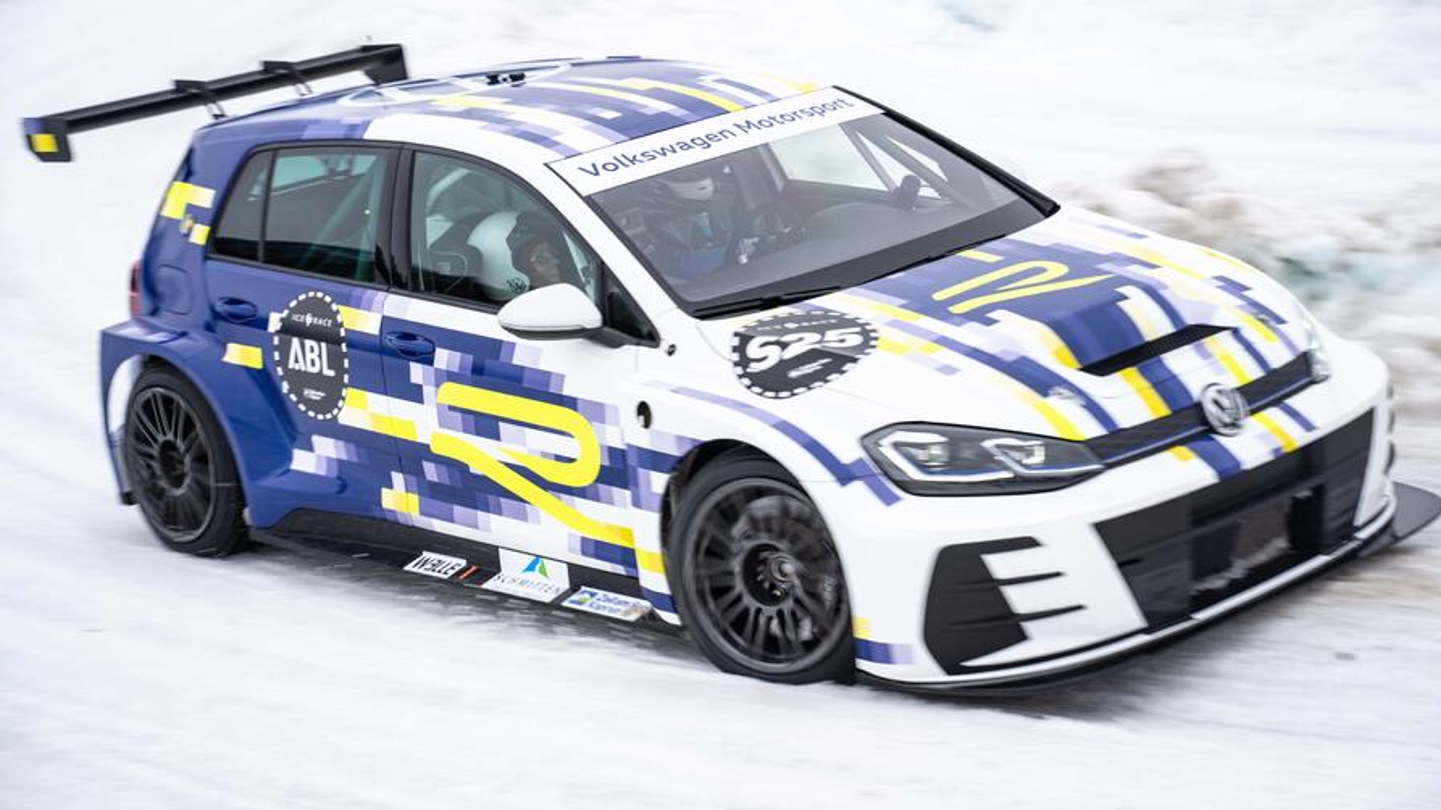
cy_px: 373
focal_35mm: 79
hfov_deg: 26.9
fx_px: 3018
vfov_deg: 15.3
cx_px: 725
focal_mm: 75
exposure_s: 1/100
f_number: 7.1
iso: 100
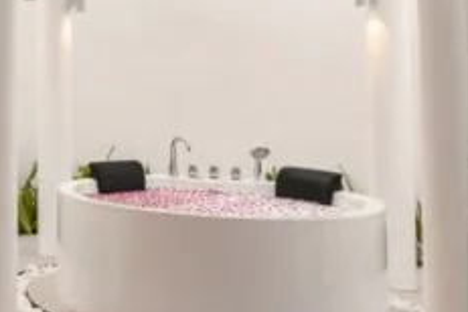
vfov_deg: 18.9
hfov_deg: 21.8
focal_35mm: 71
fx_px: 923
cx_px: -296
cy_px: 37
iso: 125
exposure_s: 1/15
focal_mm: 16
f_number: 8
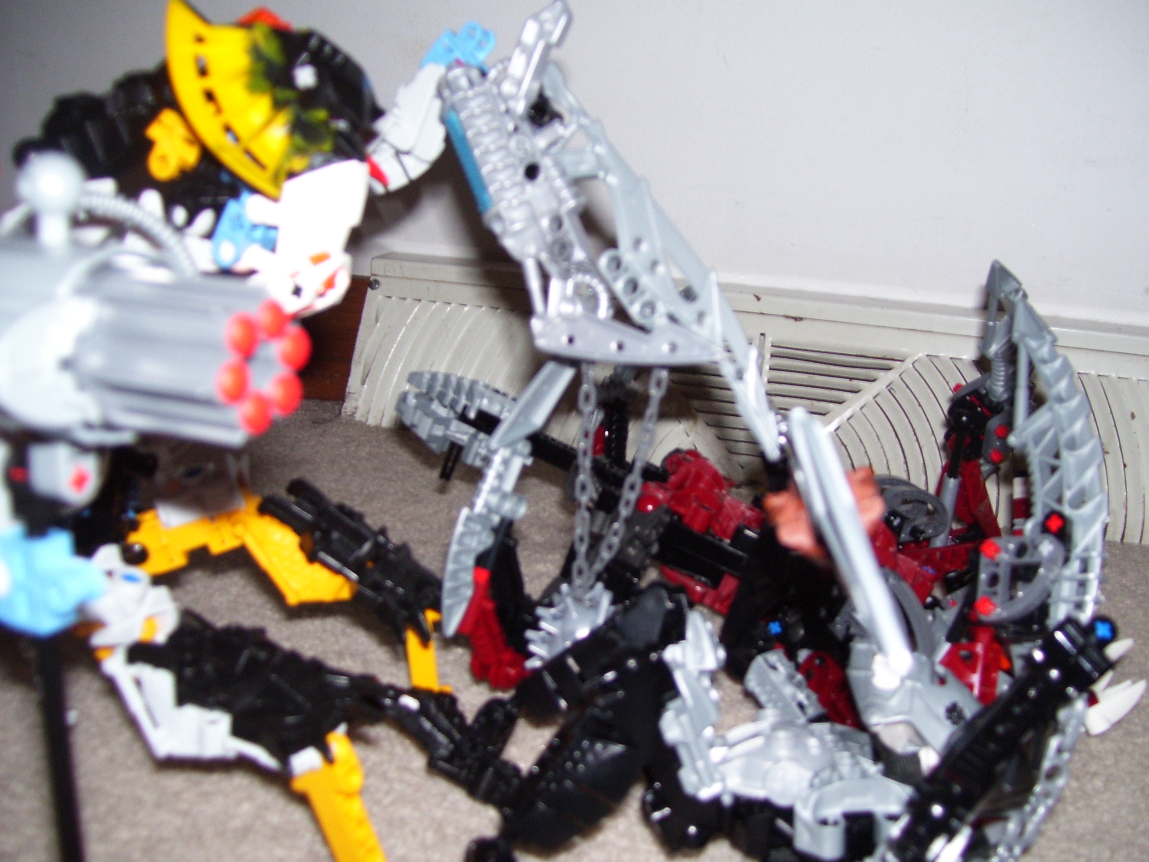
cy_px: 431
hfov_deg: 50.1
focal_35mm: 37
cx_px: 574
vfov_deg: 38.7
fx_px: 1228
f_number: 2.7
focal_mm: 6
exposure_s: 1/60
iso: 125
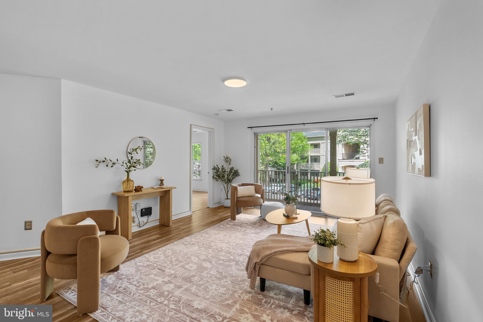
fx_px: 215
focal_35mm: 16
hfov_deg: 96.7
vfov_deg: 73.8
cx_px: 242
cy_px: 161
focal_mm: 16
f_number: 8
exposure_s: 1/25
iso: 800
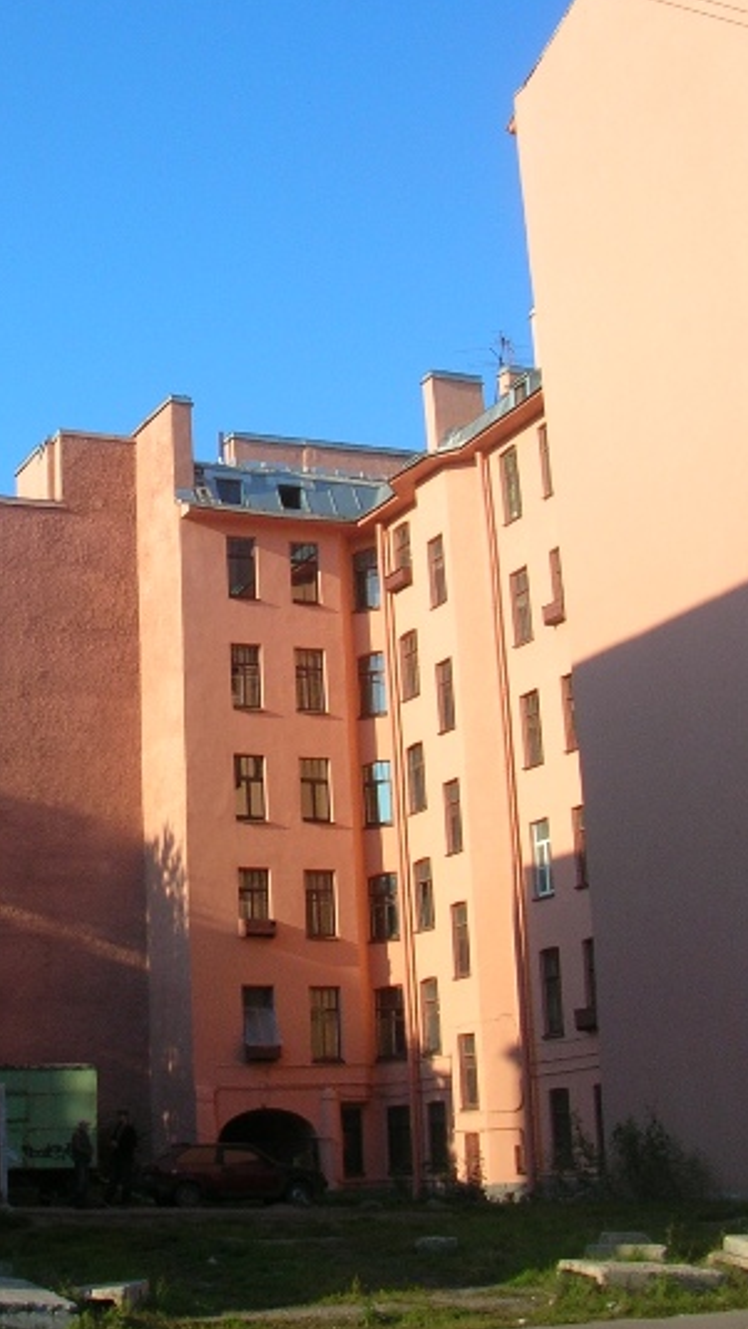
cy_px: 561
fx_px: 2010
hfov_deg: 20.7
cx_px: 101
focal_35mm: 57
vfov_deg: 36.5
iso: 50
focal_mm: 5.8
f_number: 5.6
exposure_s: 1/185
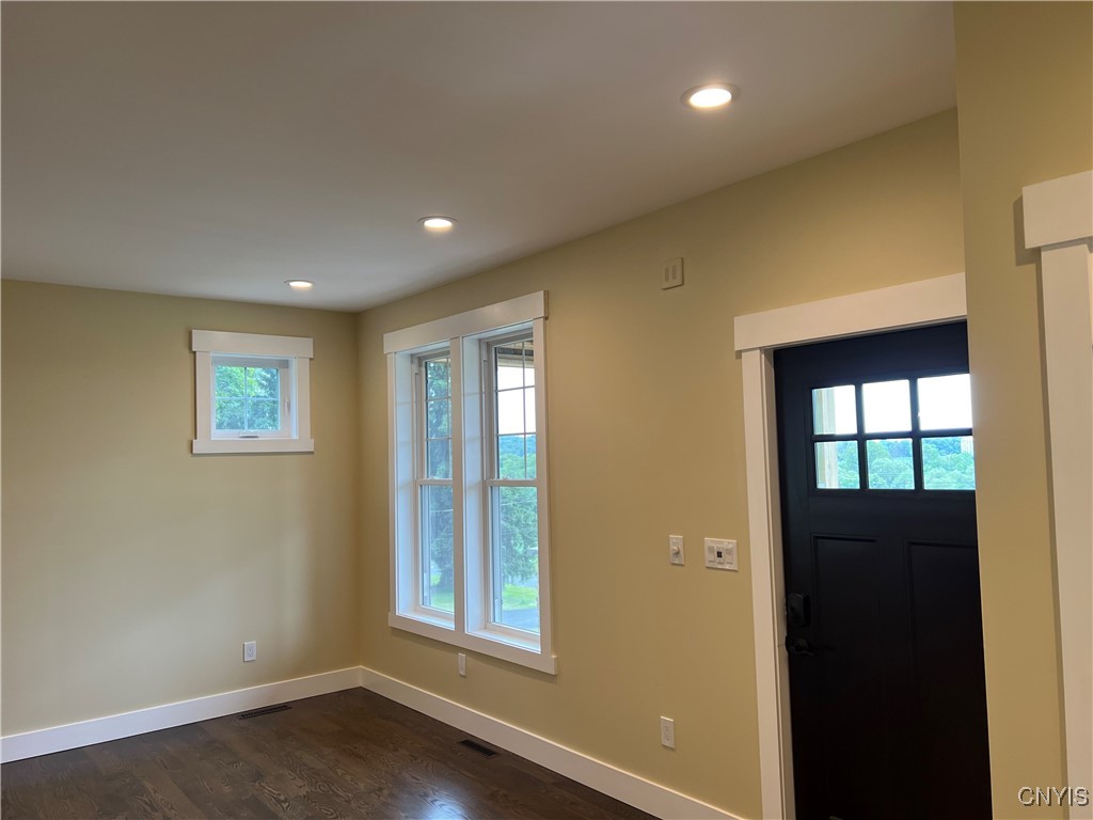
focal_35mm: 26
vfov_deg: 53.1
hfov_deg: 67.3
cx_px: 546
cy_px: 410
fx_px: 821
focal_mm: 5.7
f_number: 1.5
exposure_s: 1/120
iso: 80
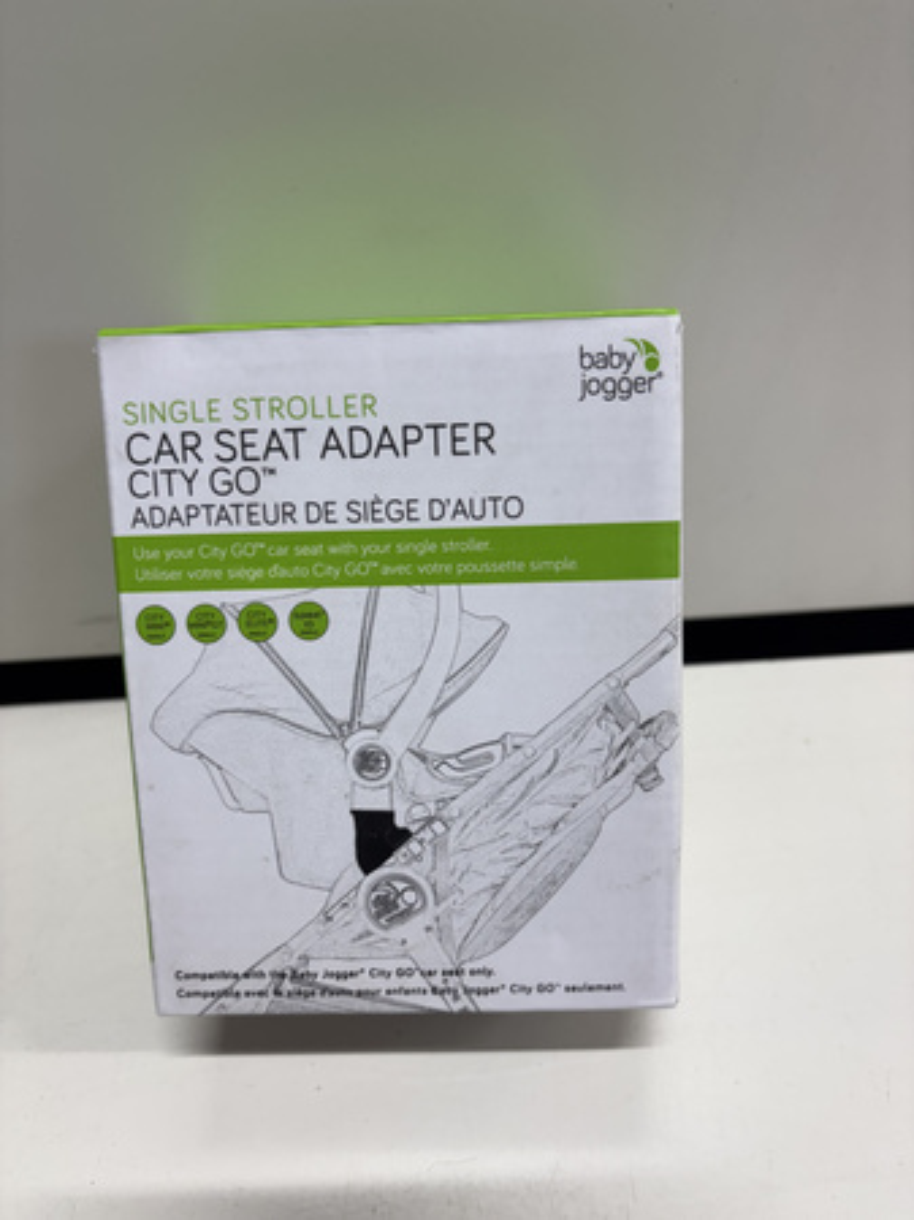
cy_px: 610
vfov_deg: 67.3
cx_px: 457
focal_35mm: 26
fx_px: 916
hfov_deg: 53.0
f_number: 1.6
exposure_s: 1/100
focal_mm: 5.96
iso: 80
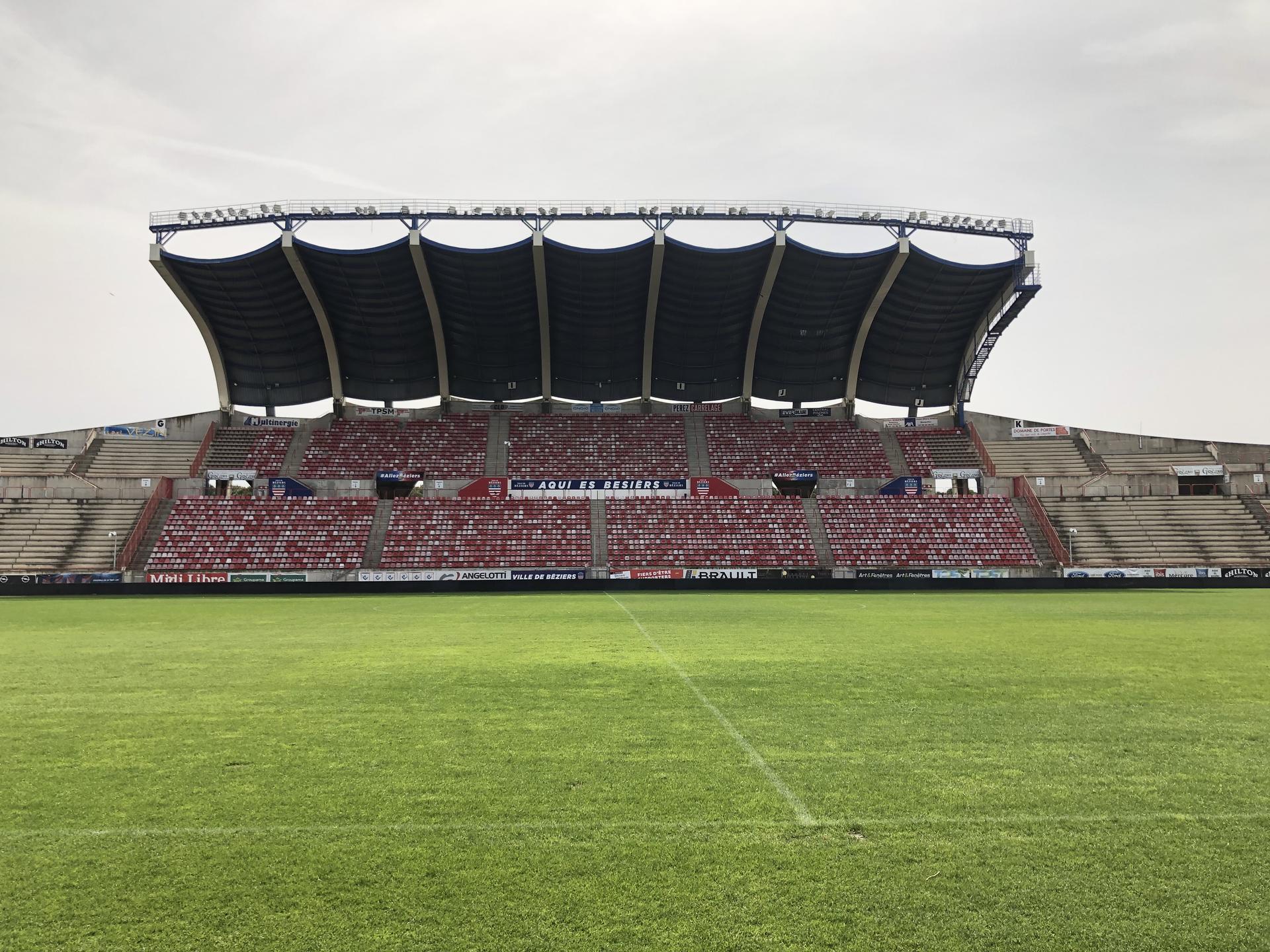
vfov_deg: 49.7
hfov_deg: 63.4
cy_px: 476
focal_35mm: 28
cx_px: 635
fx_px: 1027
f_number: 1.8
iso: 20
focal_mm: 3.99
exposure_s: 1/1116
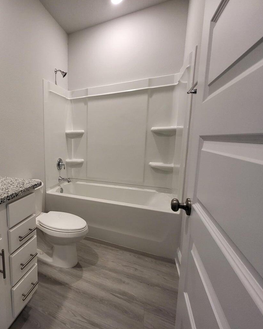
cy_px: 164
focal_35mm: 17
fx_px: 165
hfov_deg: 68.7
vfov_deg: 89.6
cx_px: 48
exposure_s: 1/60
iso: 200
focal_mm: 1.74
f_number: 2.2
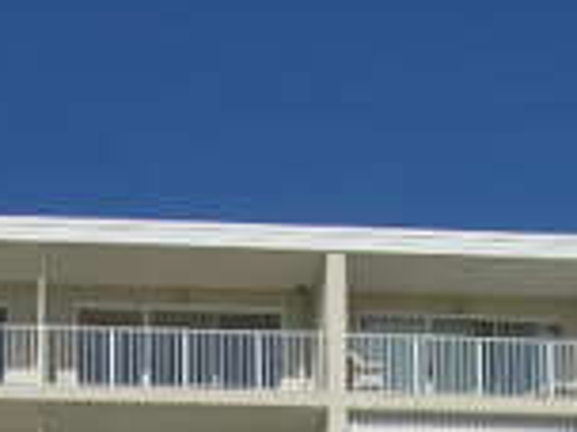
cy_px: 860
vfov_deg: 9.6
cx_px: 120
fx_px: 2400
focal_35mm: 144
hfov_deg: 13.6
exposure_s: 1/360
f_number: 7.2
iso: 50
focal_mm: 8.1
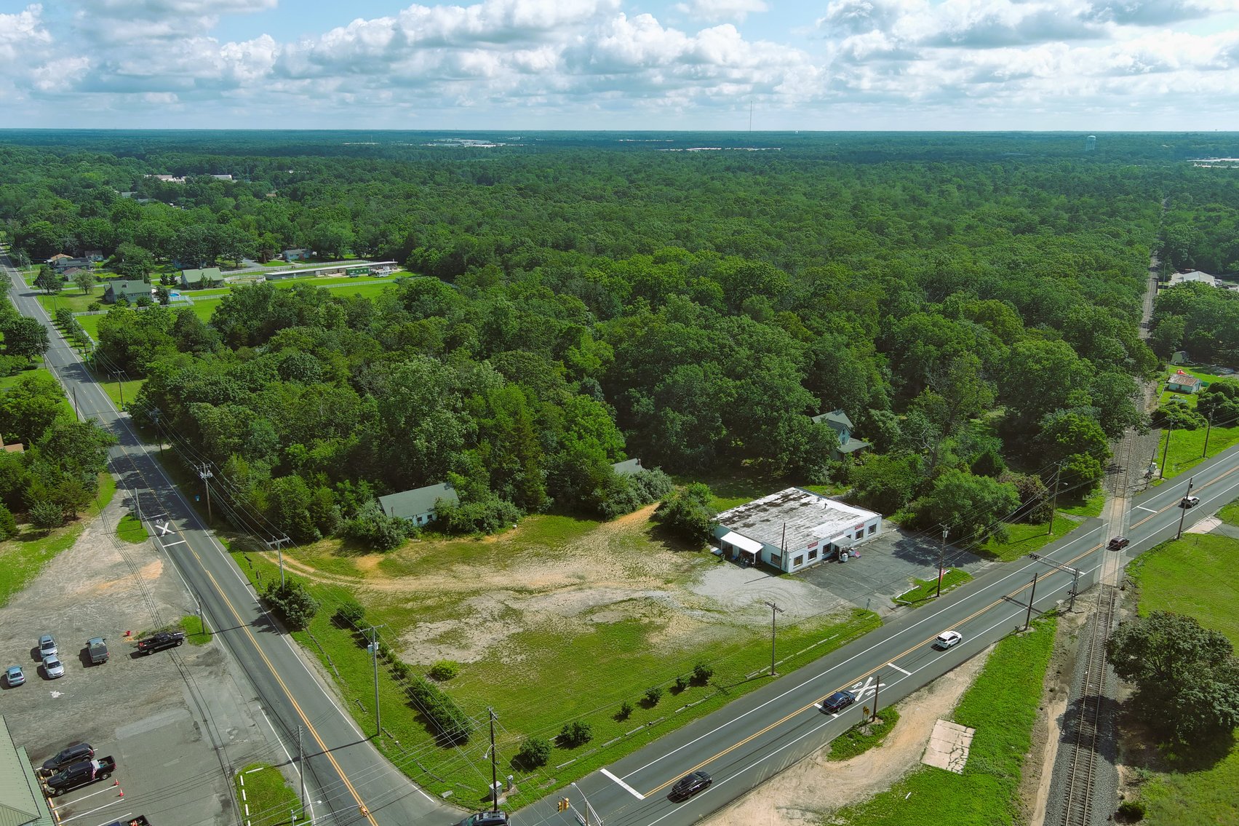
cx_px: 620
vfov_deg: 45.0
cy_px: 413
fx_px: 998
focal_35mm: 29
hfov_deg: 63.7
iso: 100
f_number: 2.8
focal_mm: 10.57
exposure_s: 1/1600
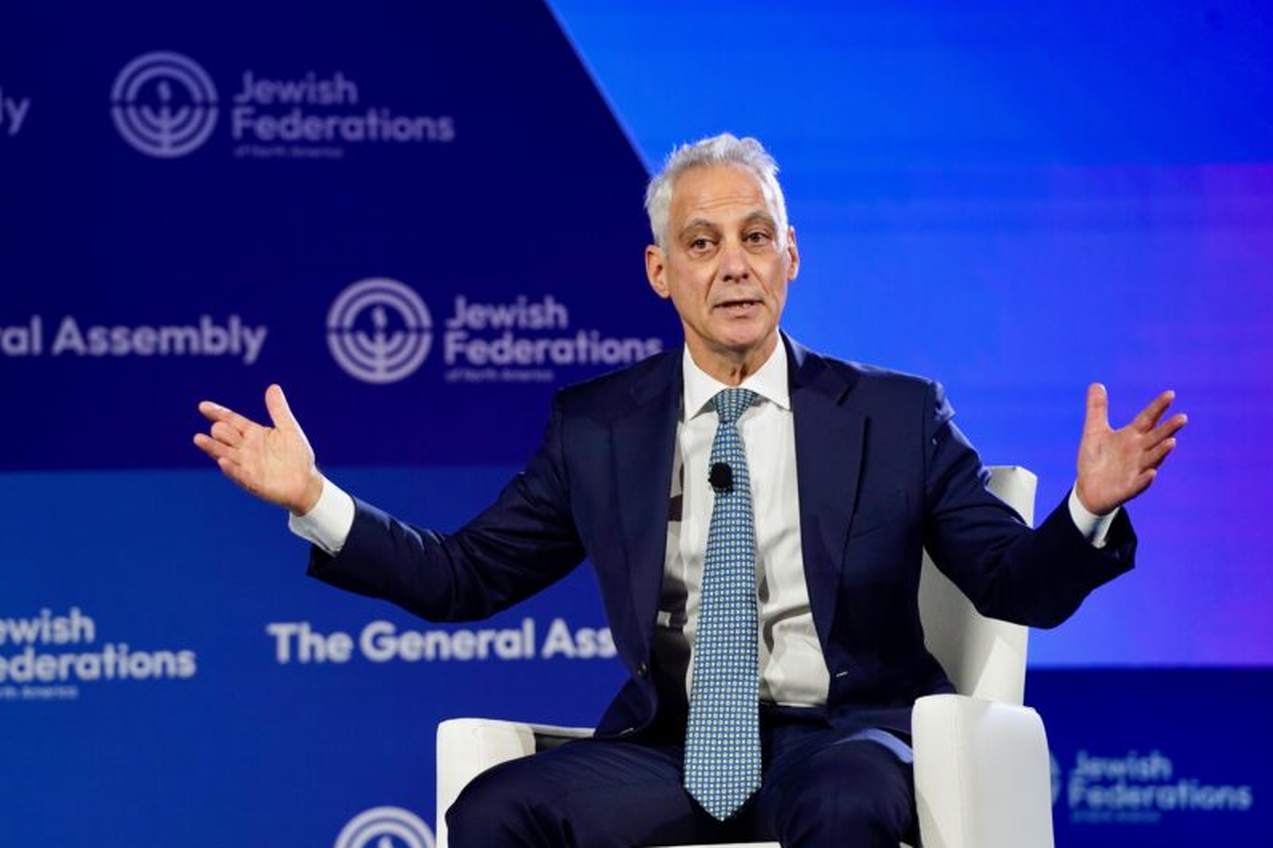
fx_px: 6574
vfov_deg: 7.4
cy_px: 425
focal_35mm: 186
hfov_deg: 11.1
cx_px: 638
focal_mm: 185
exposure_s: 1/200
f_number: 4.5
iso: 1600
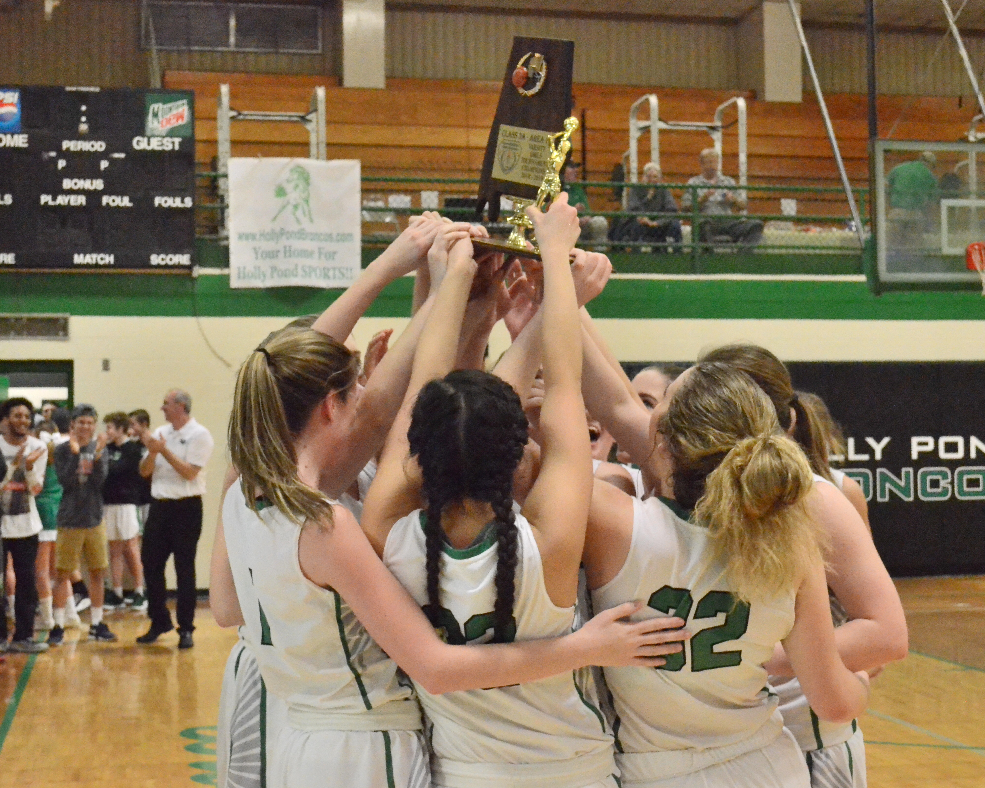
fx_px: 1603
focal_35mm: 55
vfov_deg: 27.6
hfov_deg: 34.1
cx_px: 456
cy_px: 391
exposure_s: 1/320
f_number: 5.6
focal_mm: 32
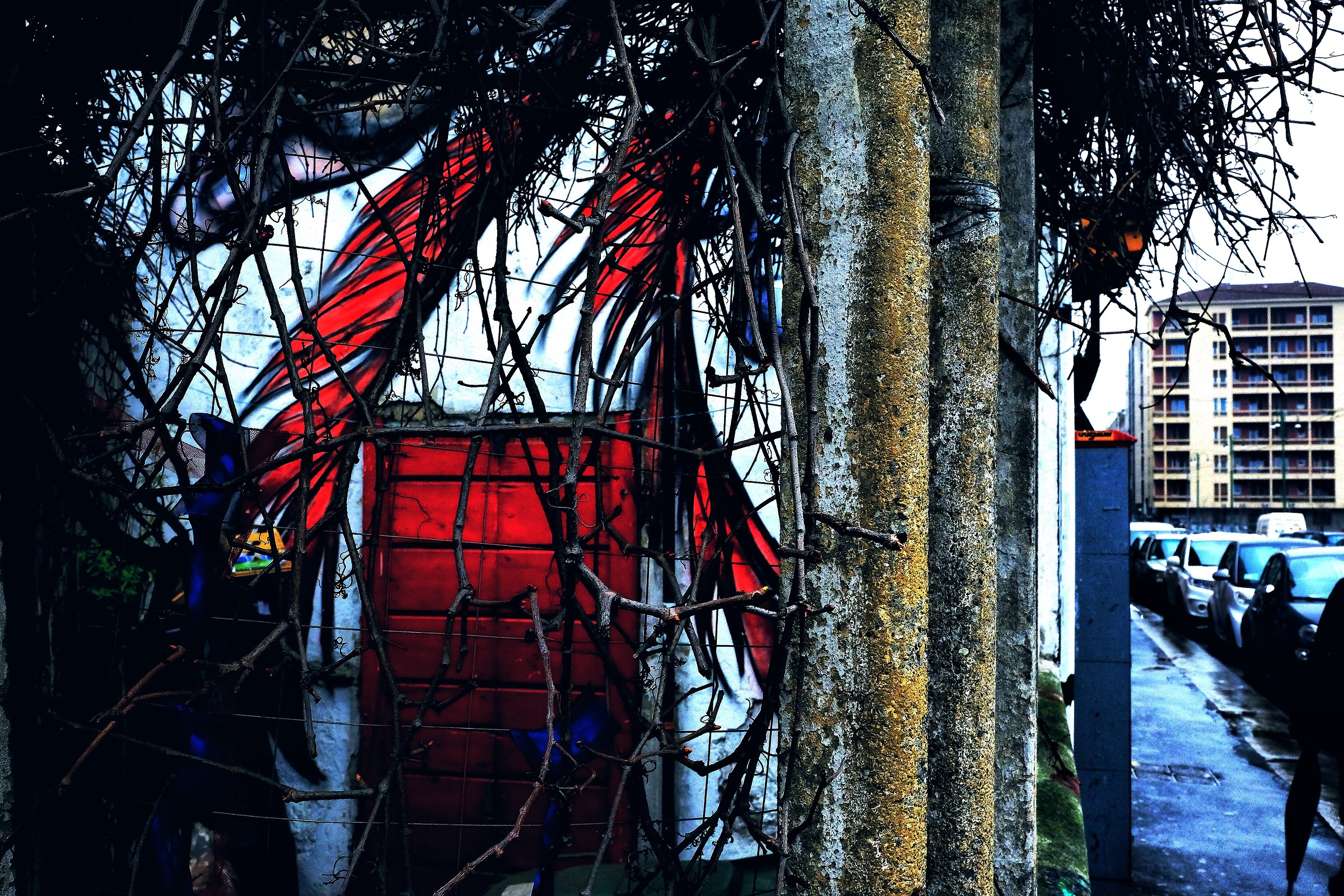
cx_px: 672
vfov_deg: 37.9
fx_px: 1307
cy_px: 448
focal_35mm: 35
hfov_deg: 54.4
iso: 800
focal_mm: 23
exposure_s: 1/125
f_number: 13
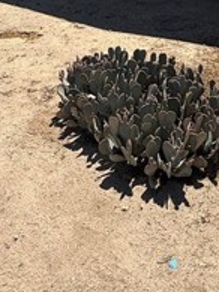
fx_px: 388
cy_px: -85
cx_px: 174
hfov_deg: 30.7
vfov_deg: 31.8
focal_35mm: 46
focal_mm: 2.22
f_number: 2.2
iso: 50
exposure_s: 1/1698
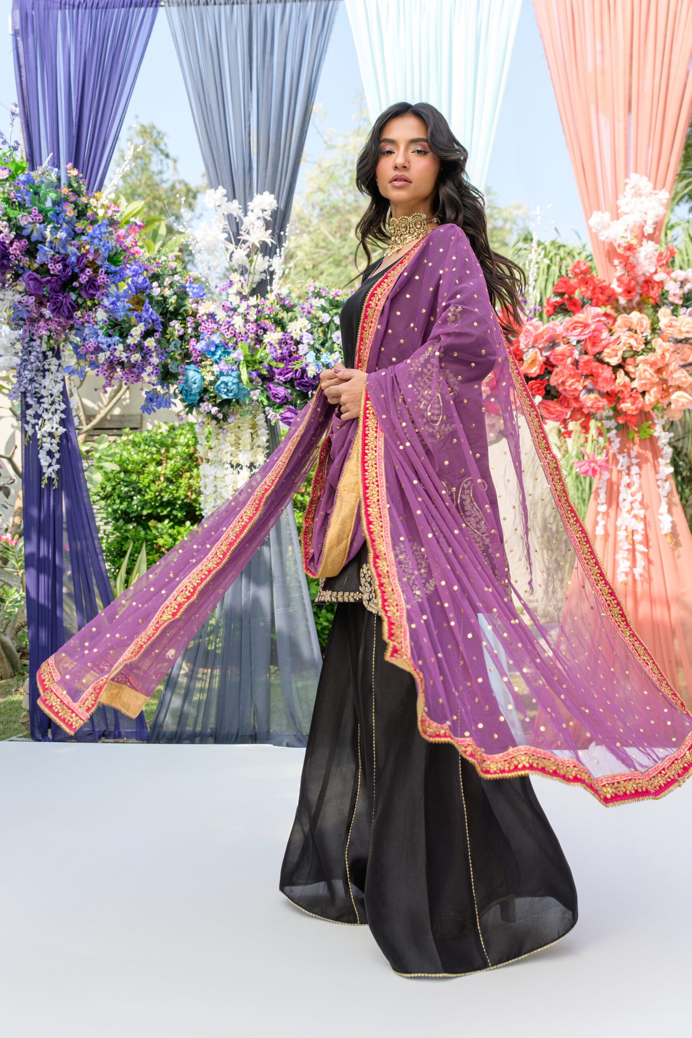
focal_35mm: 40
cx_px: 346
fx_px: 1153
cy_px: 519
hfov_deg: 33.4
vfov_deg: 48.5
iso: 100
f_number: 4
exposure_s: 1/800
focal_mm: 40
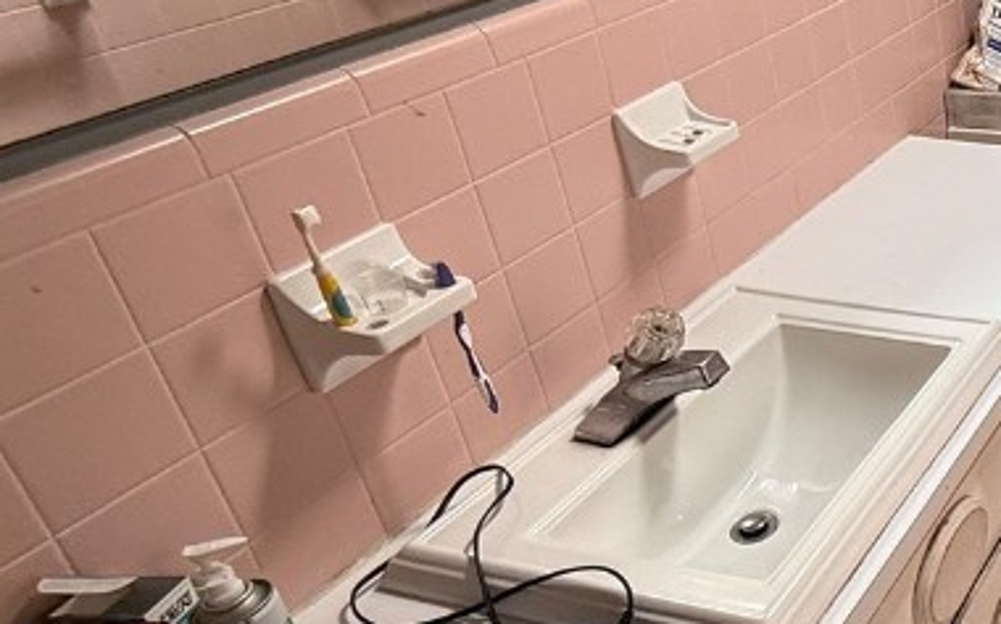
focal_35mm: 40
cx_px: 1201
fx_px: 1091
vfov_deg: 31.6
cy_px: 184
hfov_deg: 37.4
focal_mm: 2.22
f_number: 2.2
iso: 160
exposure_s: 1/99
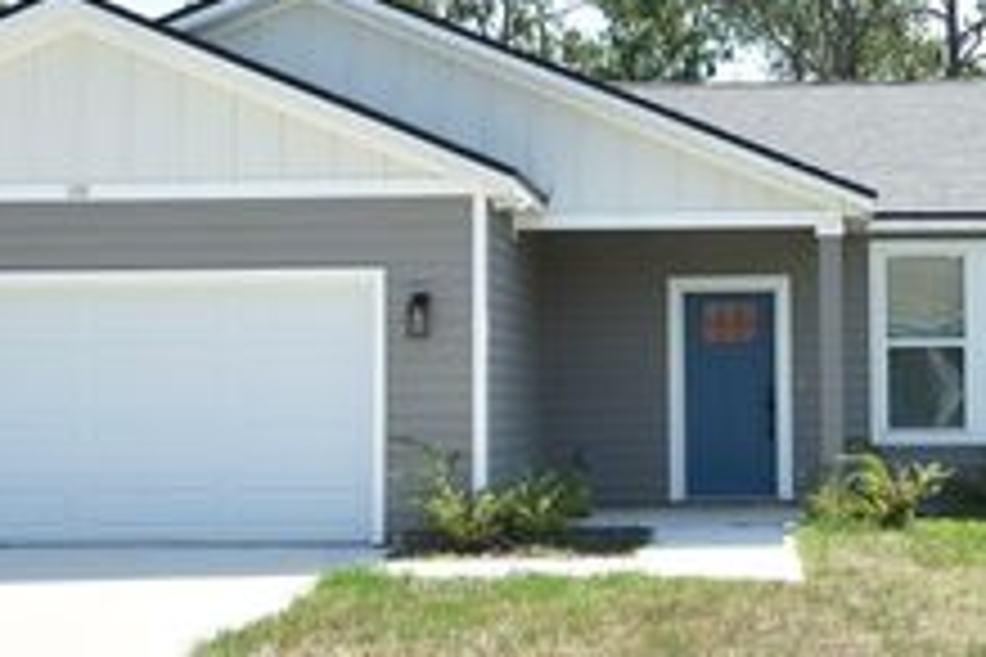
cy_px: 326
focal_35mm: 58
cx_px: 756
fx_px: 1592
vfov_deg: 23.3
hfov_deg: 33.6
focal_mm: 17
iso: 100
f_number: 6.3
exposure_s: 1/160
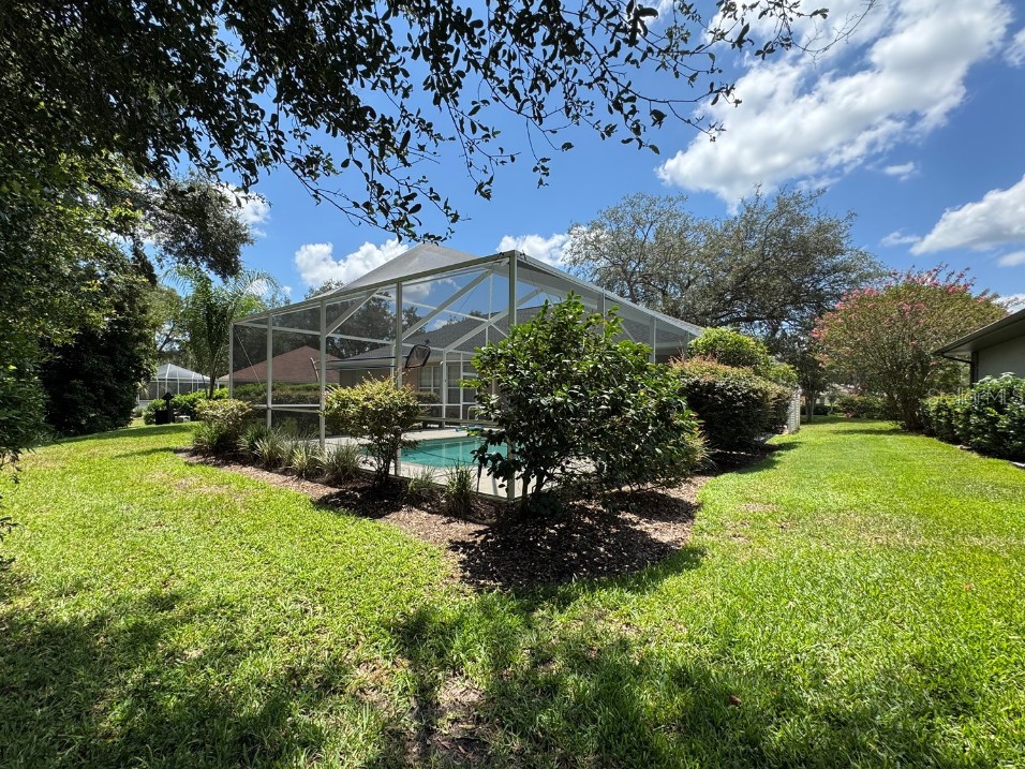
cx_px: 479
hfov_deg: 98.0
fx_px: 444
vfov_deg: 81.7
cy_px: 396
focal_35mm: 15
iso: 40
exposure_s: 1/840
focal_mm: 2.22
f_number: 2.2
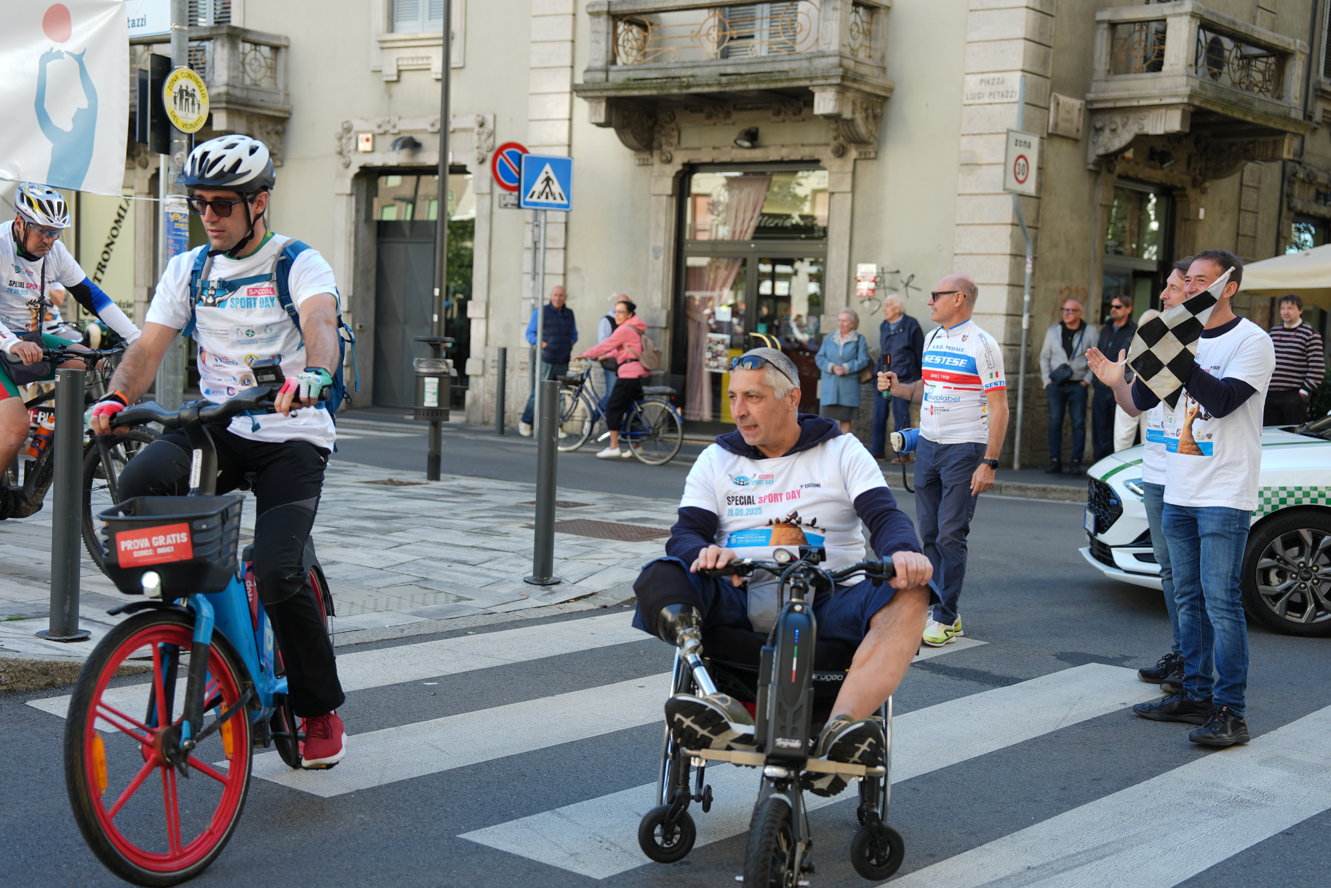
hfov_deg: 41.9
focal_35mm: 47
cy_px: 444
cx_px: 666
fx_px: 1738
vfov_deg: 28.6
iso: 160
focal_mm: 47
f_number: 2.8
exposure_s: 1/400
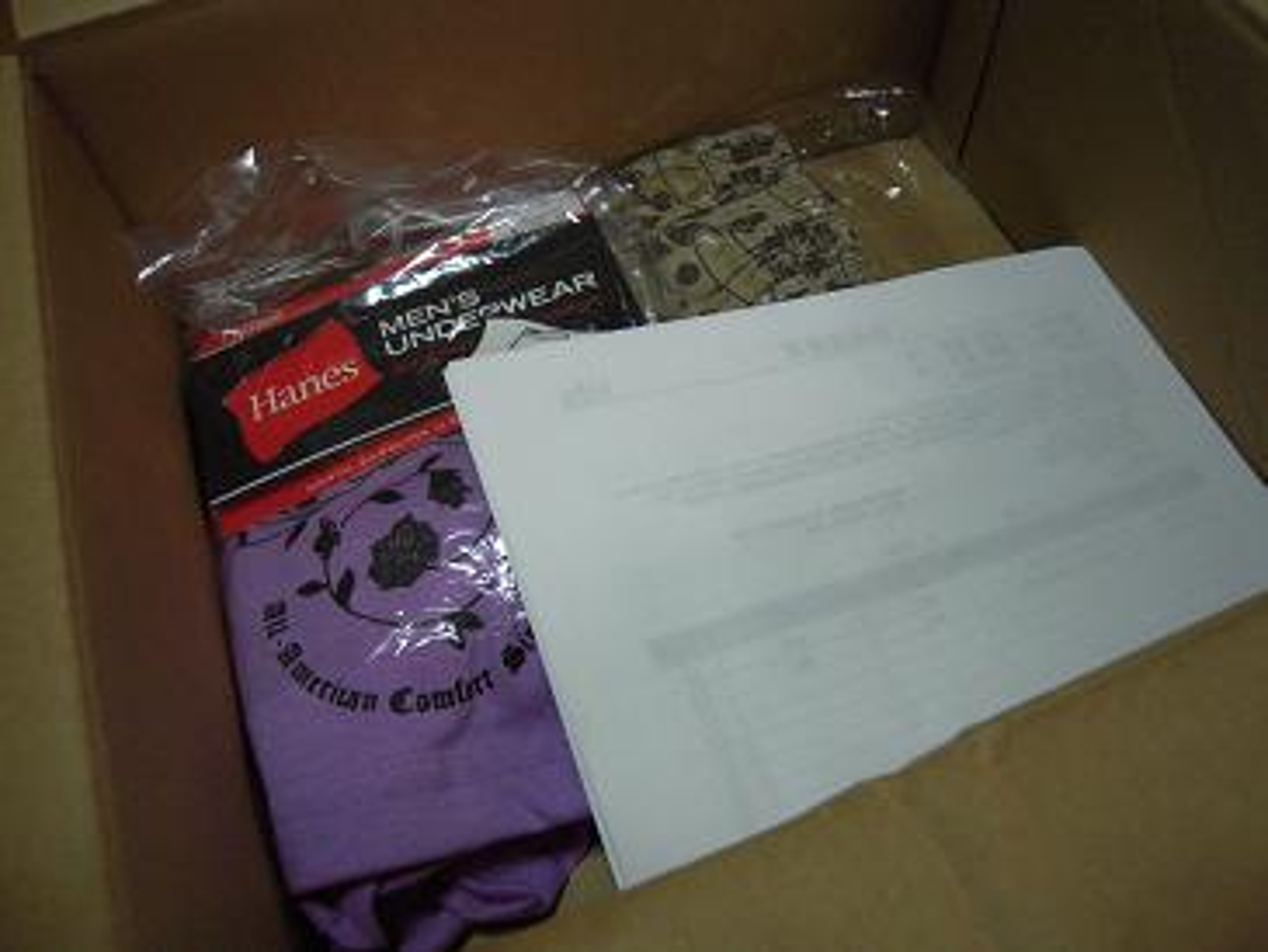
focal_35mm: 28
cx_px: 634
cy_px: 476
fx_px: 1026
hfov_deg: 63.4
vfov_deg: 49.8
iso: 500
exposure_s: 1/125
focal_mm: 5
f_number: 2.7
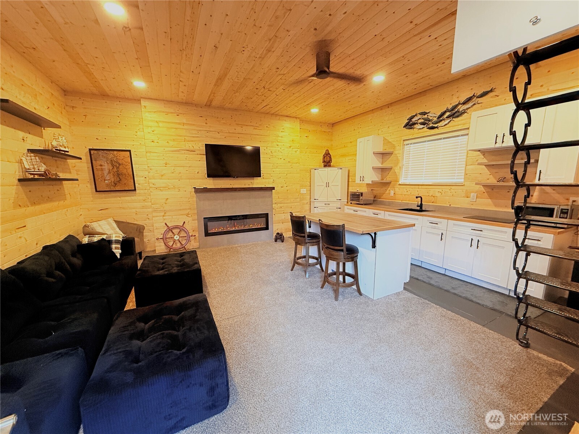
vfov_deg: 85.7
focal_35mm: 14
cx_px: 290
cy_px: 217
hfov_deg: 102.1
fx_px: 234
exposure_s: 1/60
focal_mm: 2.22
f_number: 2.2
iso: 400
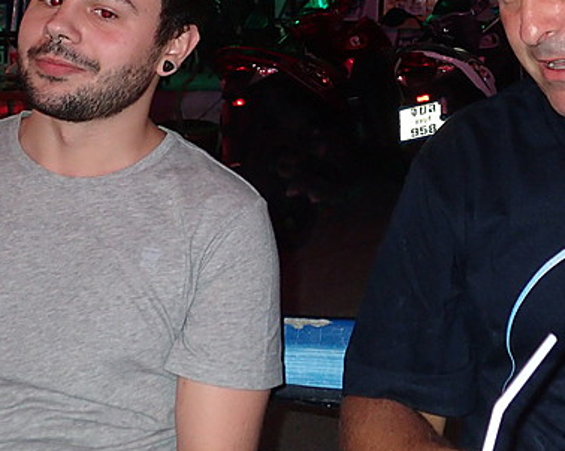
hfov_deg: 30.3
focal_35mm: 62
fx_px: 1036
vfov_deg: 24.1
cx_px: 362
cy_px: 70
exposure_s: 1/30
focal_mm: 5.5
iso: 400
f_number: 2.3
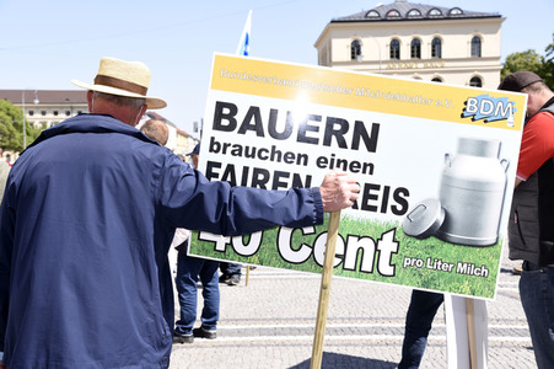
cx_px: 277
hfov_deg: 38.2
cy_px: 184
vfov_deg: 26.0
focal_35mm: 52
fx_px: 800
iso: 160
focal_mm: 52
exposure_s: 1/160
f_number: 8
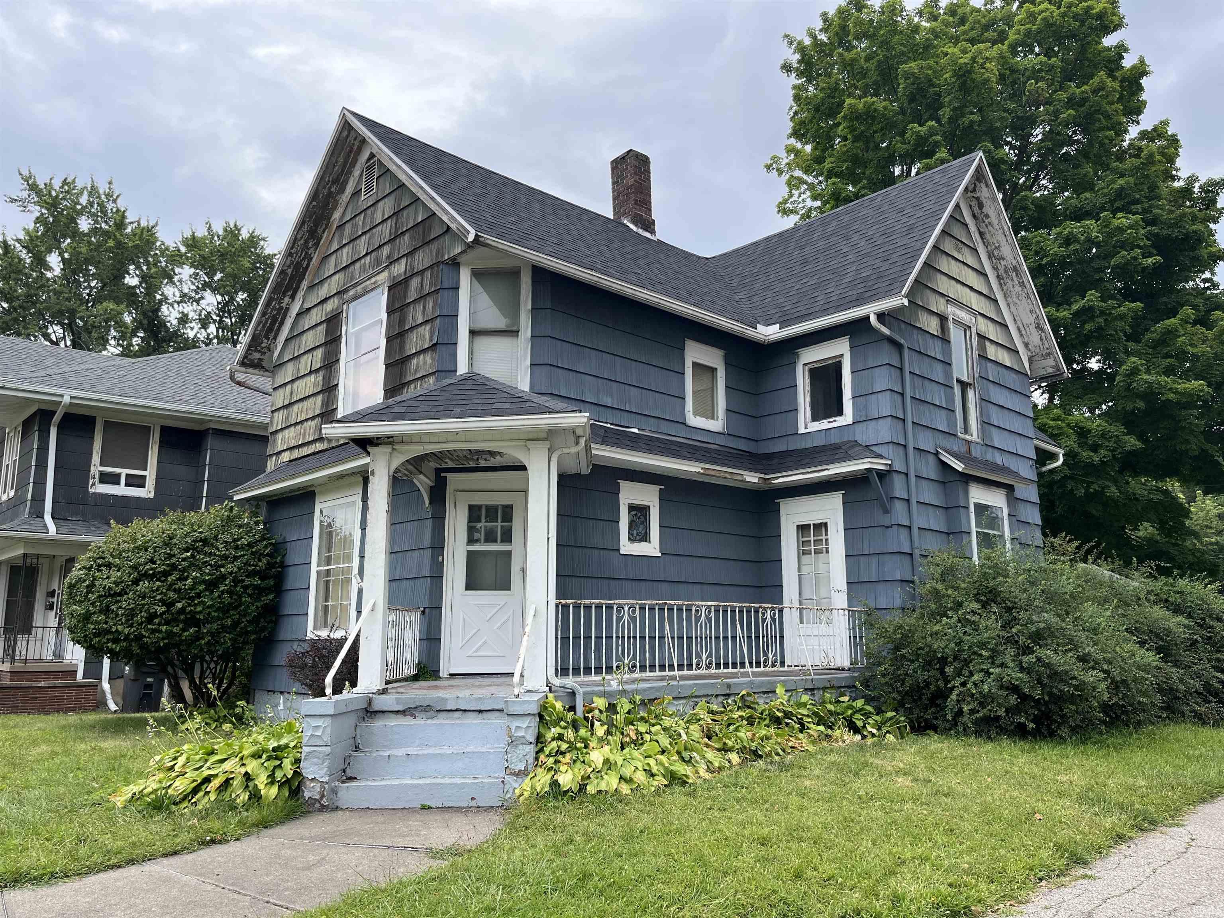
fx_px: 919
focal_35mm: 26
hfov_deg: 67.3
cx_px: 612
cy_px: 459
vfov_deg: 53.1
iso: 50
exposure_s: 1/1075
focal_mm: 5.1
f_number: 1.6
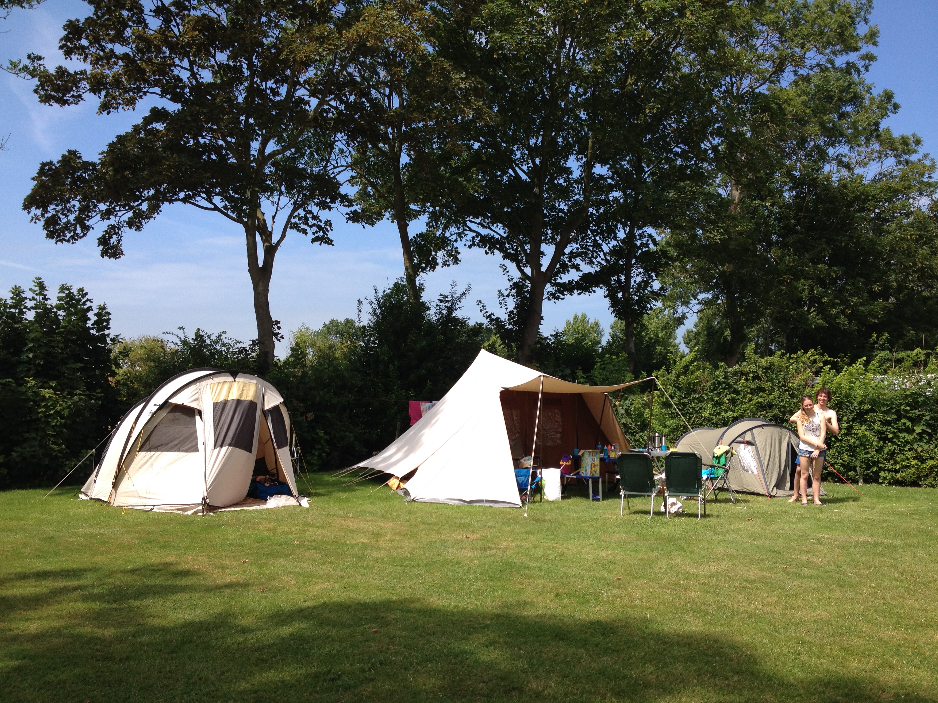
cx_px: 469
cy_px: 352
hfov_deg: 52.6
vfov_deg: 40.7
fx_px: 948
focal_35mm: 35
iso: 50
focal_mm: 4.28
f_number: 2.4
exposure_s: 1/1227
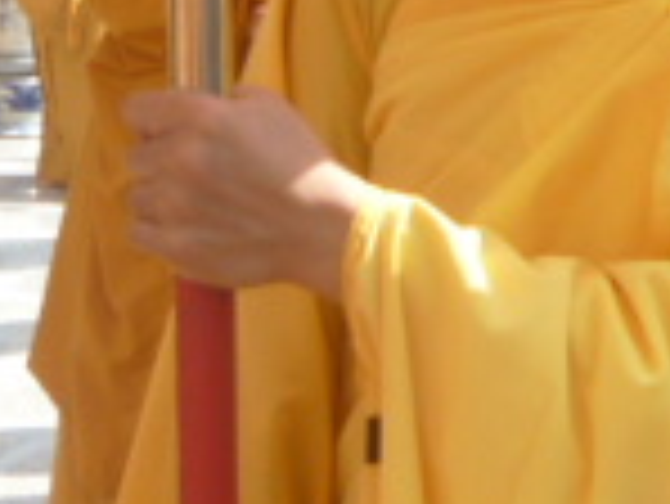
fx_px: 2906
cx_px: -270
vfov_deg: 9.9
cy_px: 63
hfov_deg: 12.6
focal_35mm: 150
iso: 80
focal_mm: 6.3
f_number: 3.5
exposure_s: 1/250
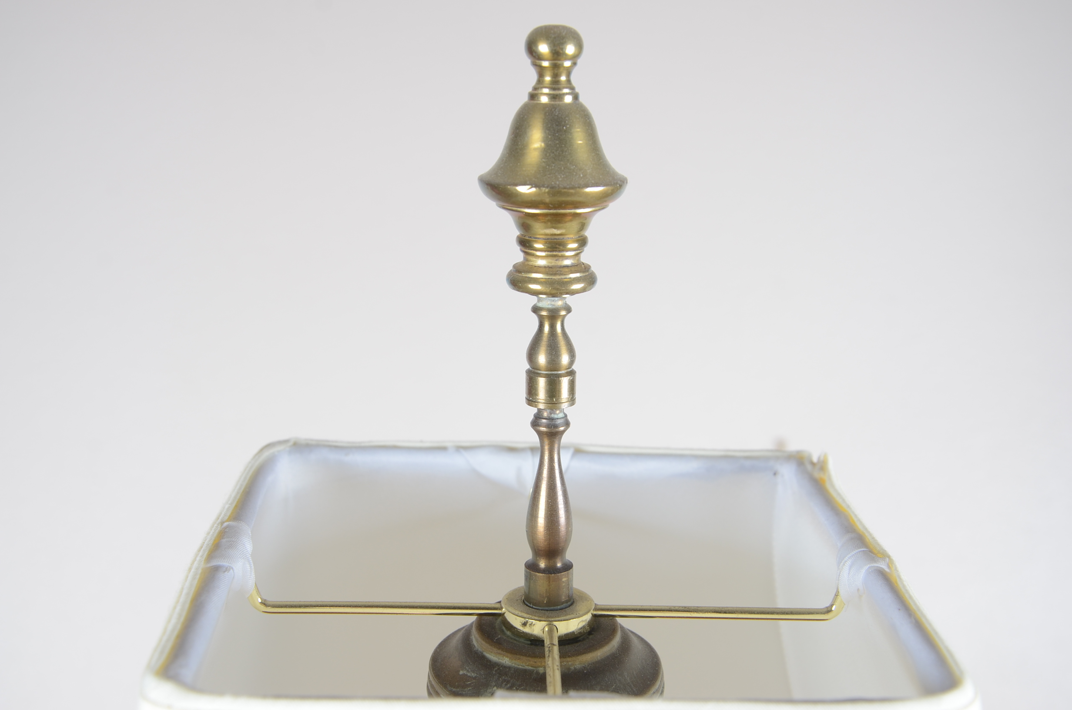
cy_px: 355
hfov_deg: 37.9
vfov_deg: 25.6
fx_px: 1560
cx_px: 536
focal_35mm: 52
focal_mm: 35
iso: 200
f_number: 7.1
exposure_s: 1/80
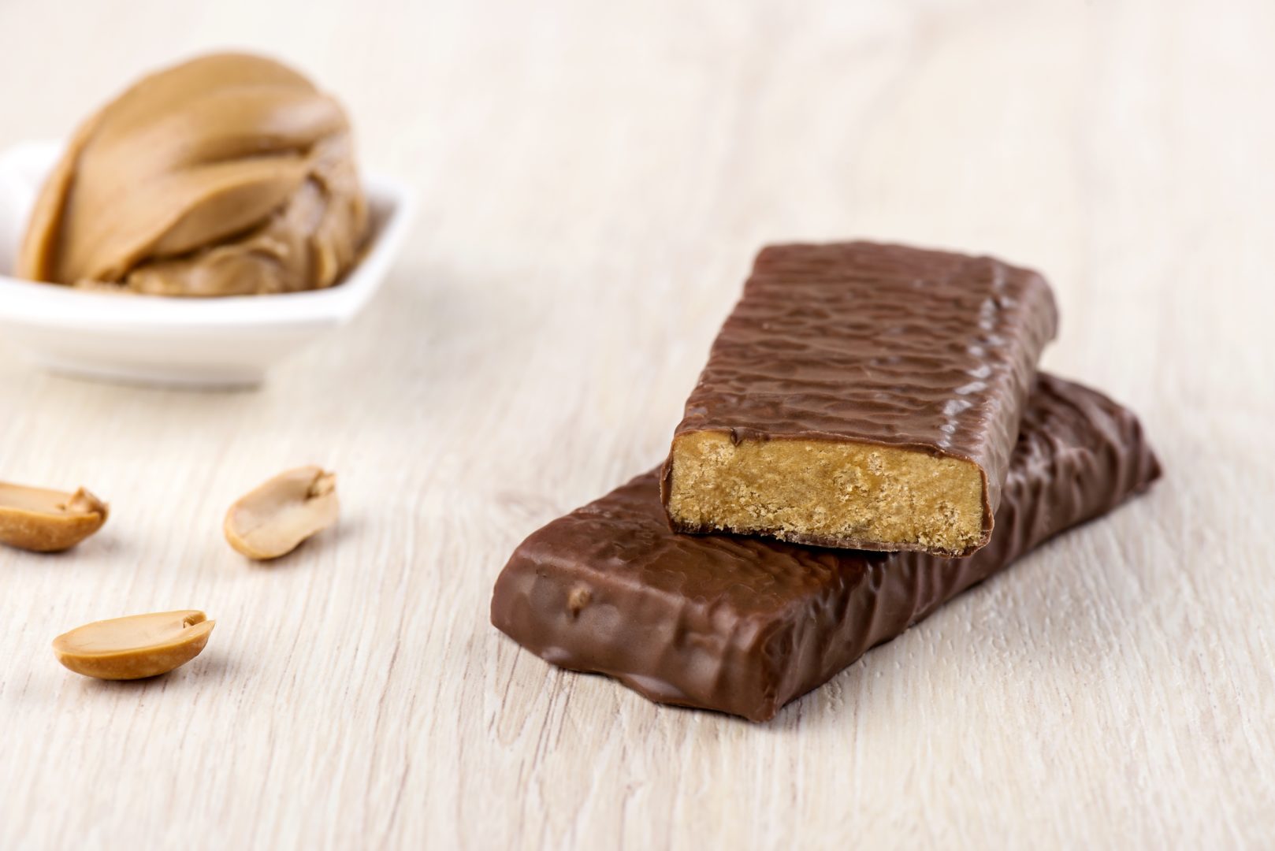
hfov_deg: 19.4
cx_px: 638
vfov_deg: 13.1
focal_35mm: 105
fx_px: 3720
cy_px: 426
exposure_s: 1/125
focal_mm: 105
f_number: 11
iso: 100
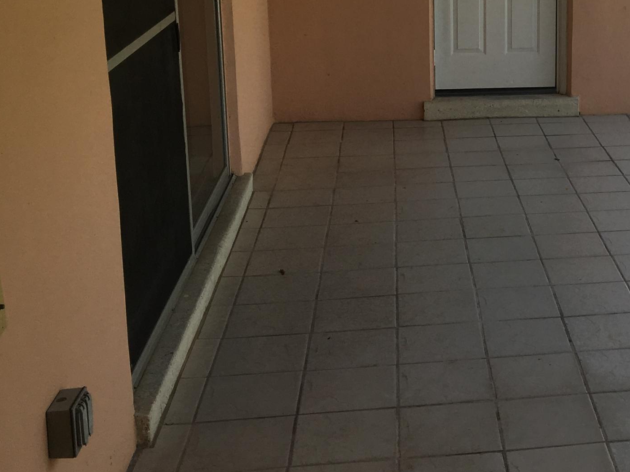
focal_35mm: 62
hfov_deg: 29.6
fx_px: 1128
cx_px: 592
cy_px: 70
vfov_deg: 23.2
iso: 25
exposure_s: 1/246
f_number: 2.2
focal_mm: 4.15
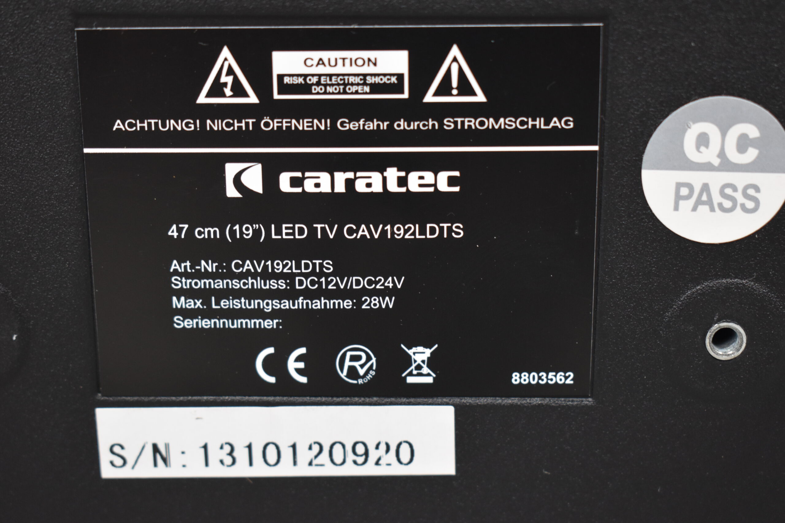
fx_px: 1505
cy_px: 262
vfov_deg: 19.7
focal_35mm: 69
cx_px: 392
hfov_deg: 29.2
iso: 900
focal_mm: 46
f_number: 5.3
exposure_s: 1/60
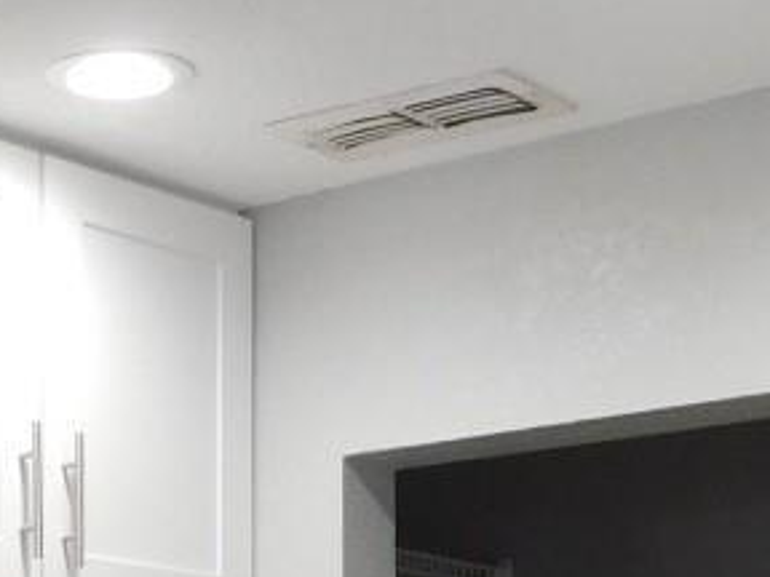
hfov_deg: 16.5
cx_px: -104
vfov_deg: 12.4
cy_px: 815
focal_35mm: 115
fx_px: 2558
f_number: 3
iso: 200
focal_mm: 4
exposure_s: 1/30
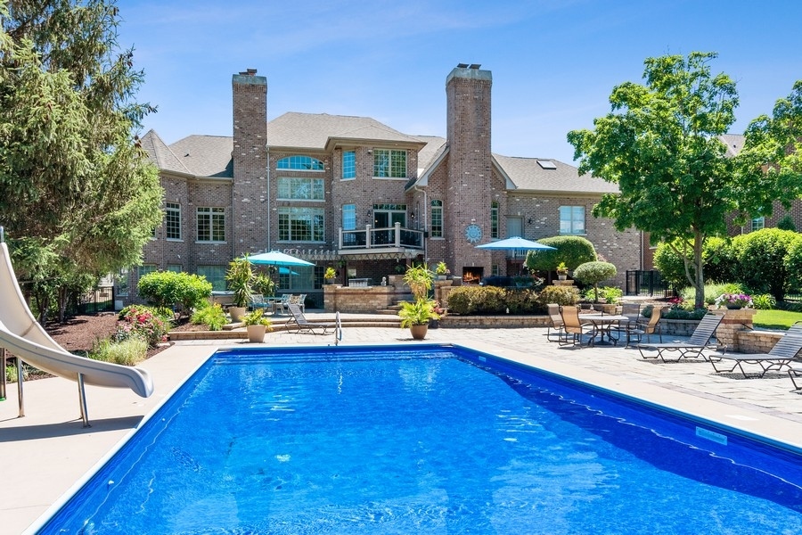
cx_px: 401
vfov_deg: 53.1
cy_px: 268
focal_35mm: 24
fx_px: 535
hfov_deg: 73.7
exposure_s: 1/500
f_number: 8
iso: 320
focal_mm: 16
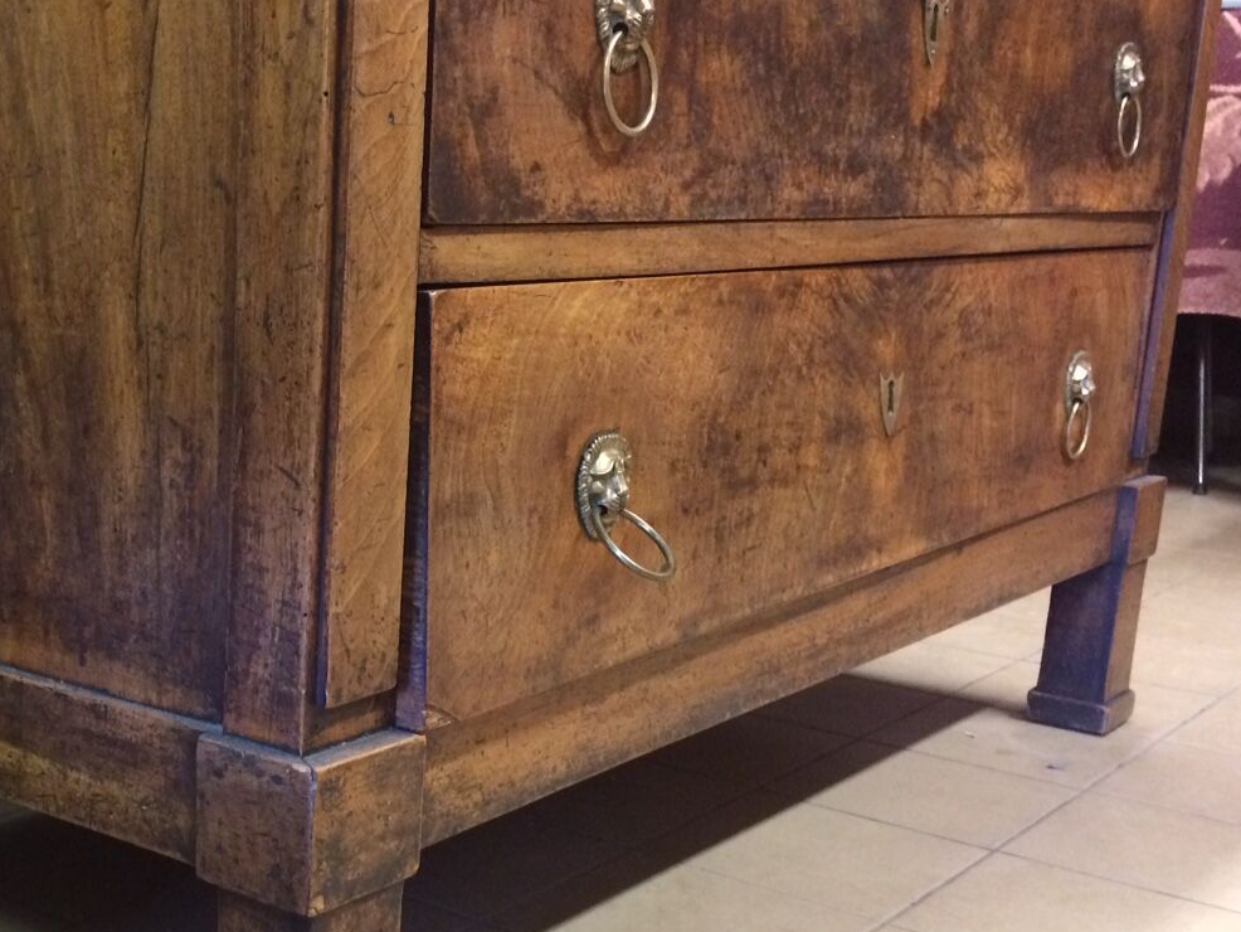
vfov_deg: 30.0
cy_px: 644
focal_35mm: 48
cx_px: 253
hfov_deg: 38.2
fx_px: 1721
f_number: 2.2
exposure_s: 1/17
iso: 250
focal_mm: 4.15
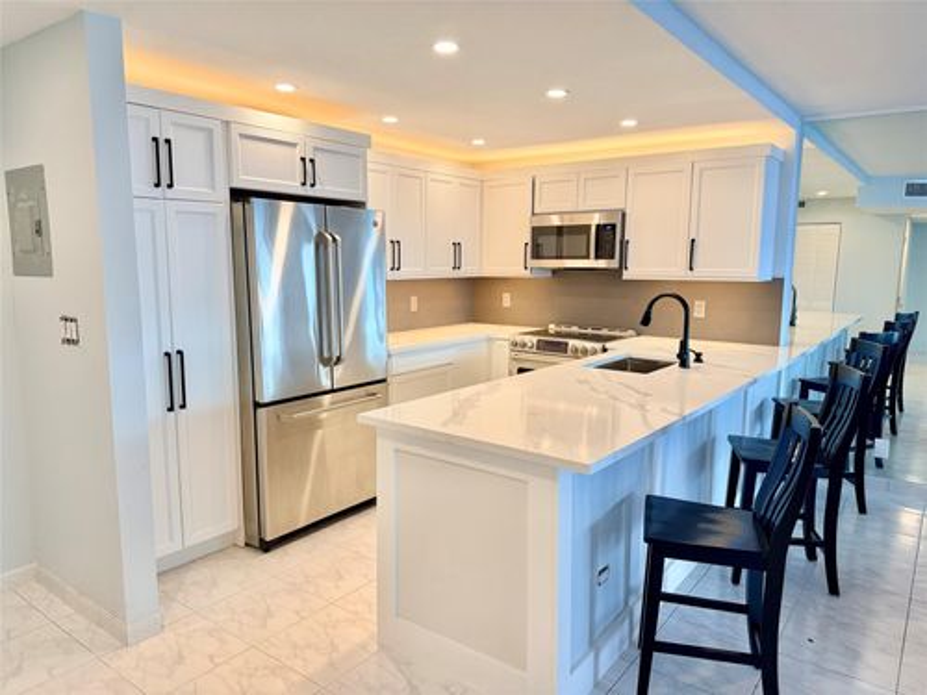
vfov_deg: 56.8
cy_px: 348
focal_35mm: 24
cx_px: 464
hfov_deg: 71.6
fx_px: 643
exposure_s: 1/120
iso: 125
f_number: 1.78
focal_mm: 6.76
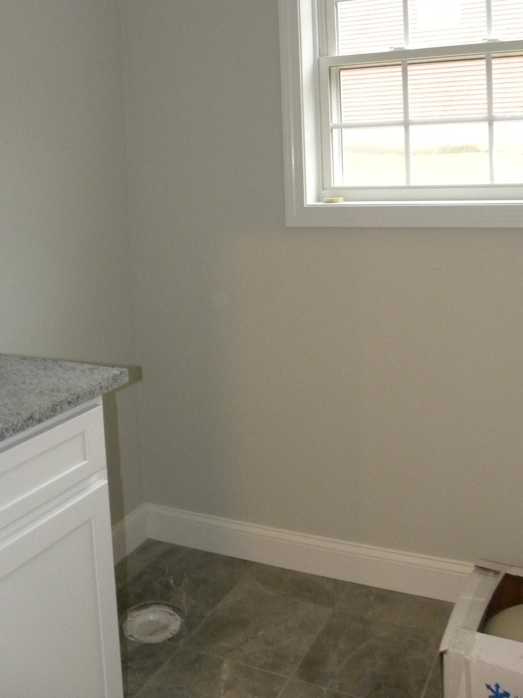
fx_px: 745
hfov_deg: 38.7
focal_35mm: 37
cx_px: 274
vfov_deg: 48.9
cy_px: 208
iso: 400
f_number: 2.8
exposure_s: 1/43.3
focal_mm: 4.6
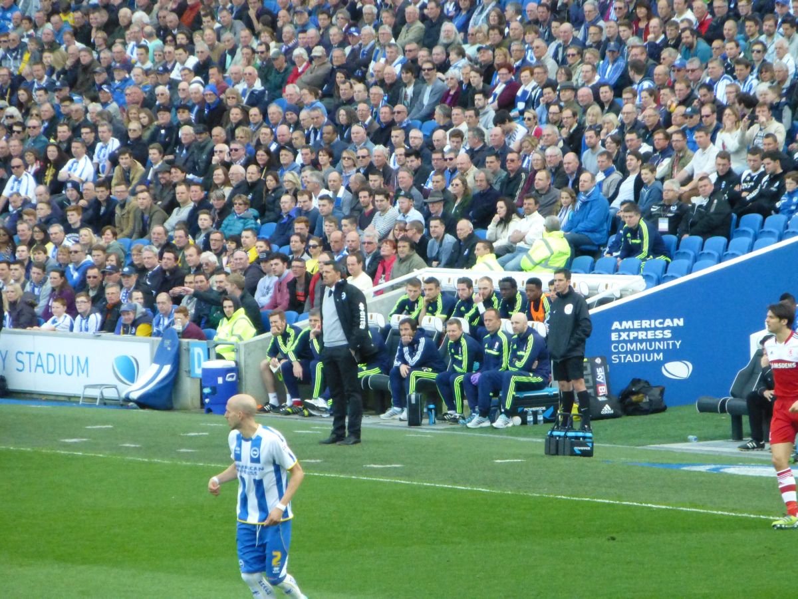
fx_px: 8069
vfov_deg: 4.2
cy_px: 300
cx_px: 399
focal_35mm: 350
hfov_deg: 5.7
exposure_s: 1/800
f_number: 5.9
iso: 1600
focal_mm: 62.5
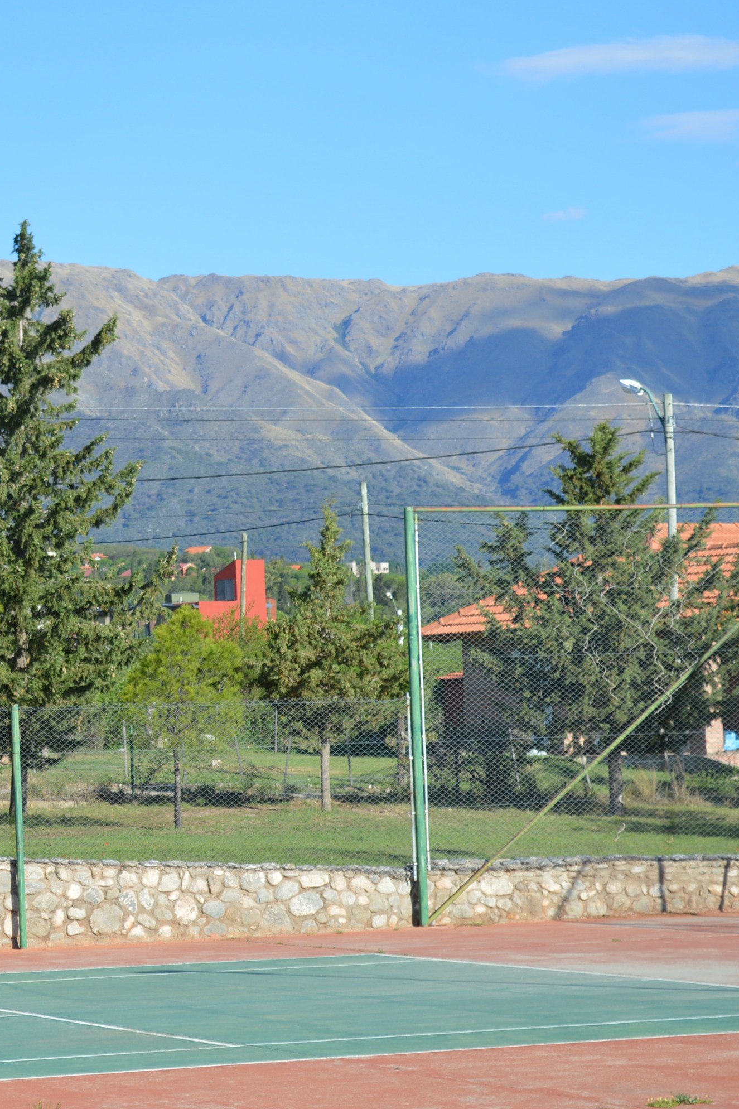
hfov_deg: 10.9
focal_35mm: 125
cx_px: 40
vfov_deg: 16.4
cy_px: 552
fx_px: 3842
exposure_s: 1/250
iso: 100
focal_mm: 55
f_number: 7.1
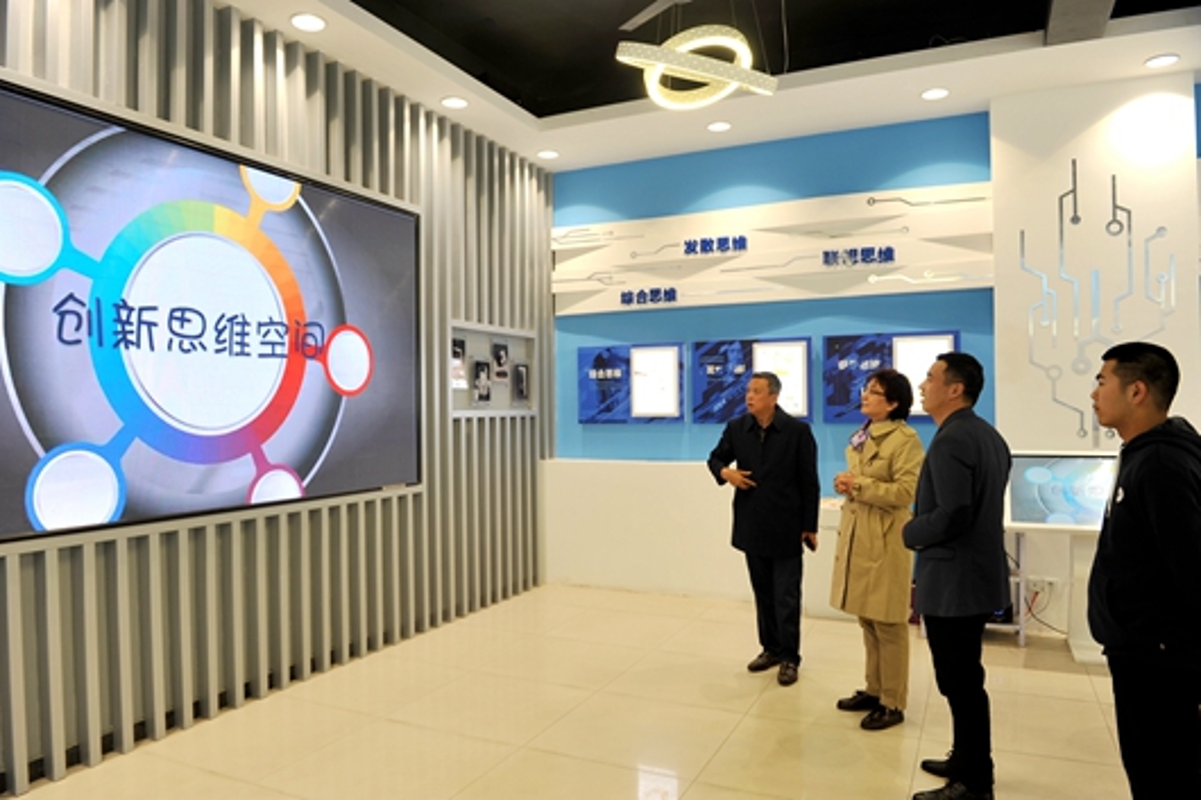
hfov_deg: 73.8
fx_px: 800
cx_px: 600
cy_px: 400
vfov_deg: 53.1
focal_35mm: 24
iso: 250
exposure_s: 1/30
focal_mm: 24
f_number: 4.5
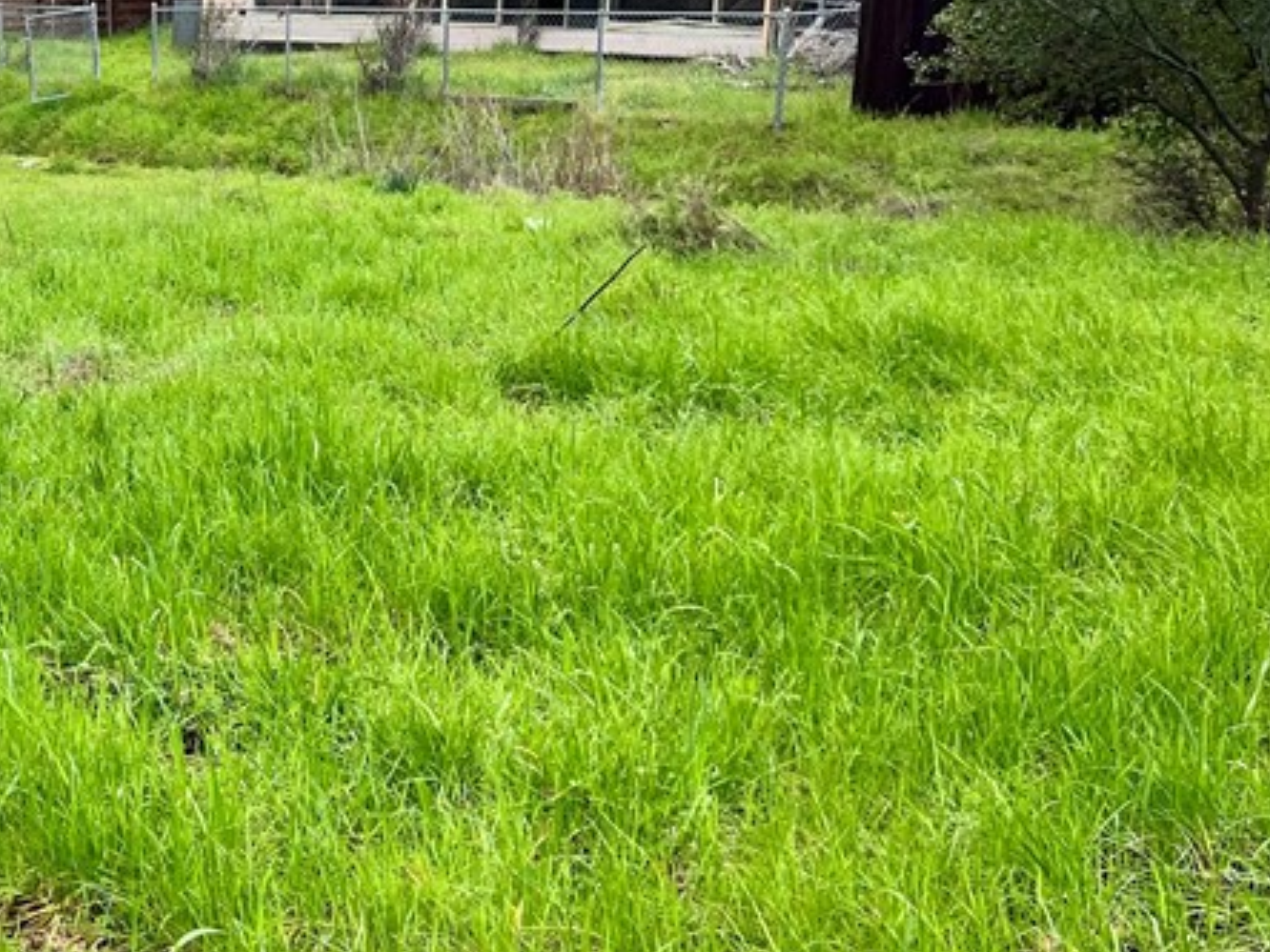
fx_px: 2201
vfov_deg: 24.4
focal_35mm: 60
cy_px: 477
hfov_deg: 29.3
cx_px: -100
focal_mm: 5.7
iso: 50
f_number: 1.5
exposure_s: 1/743
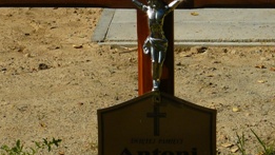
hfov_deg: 8.7
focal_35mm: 248
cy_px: 118
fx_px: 1809
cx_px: 132
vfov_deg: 4.9
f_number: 8
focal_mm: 15.5
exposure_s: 1/400
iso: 100
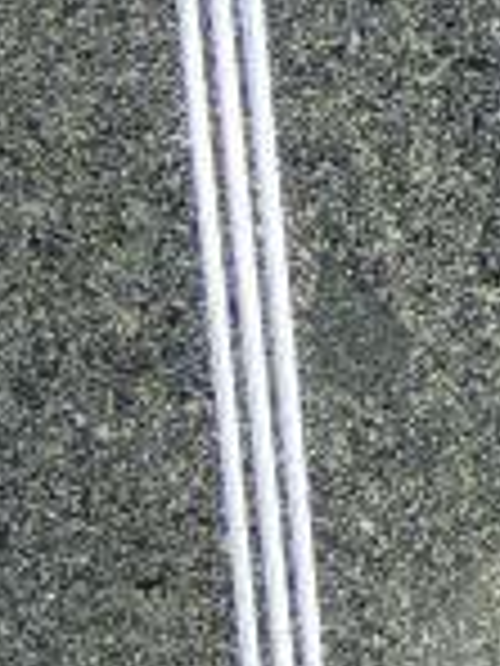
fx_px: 5412
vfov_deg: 7.0
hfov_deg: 5.1
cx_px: 1270
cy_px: -108
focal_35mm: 281
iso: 80
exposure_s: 1/250
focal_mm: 9.7
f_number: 3.6
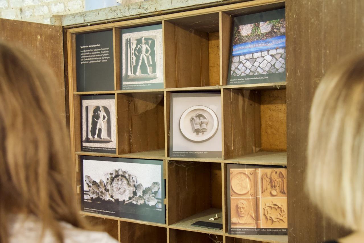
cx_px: 182
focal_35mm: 38
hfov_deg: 50.7
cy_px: 122
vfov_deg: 35.1
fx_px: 384
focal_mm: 38
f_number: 4
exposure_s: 1/13
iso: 4000
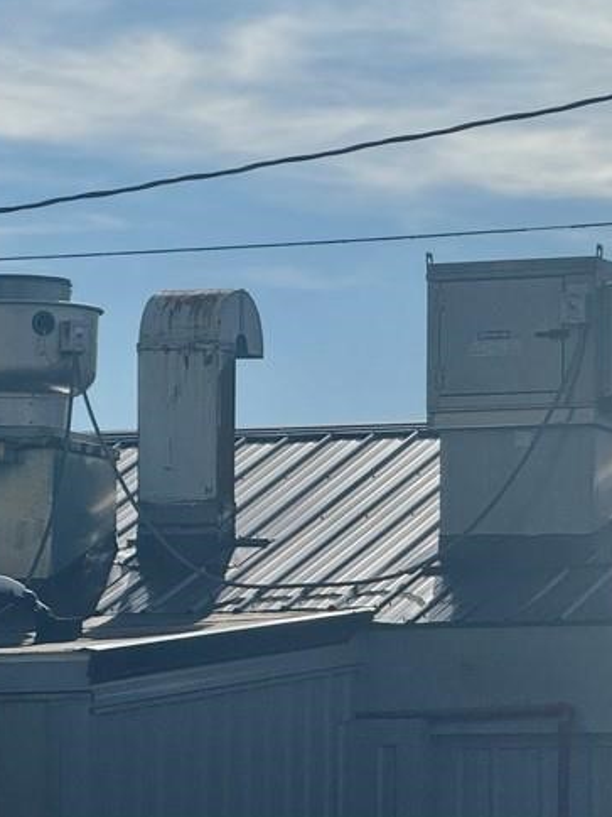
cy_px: 451
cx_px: 59
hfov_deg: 5.8
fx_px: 5988
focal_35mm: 254
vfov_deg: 7.8
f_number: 2.8
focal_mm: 15.66
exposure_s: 1/6289
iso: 40
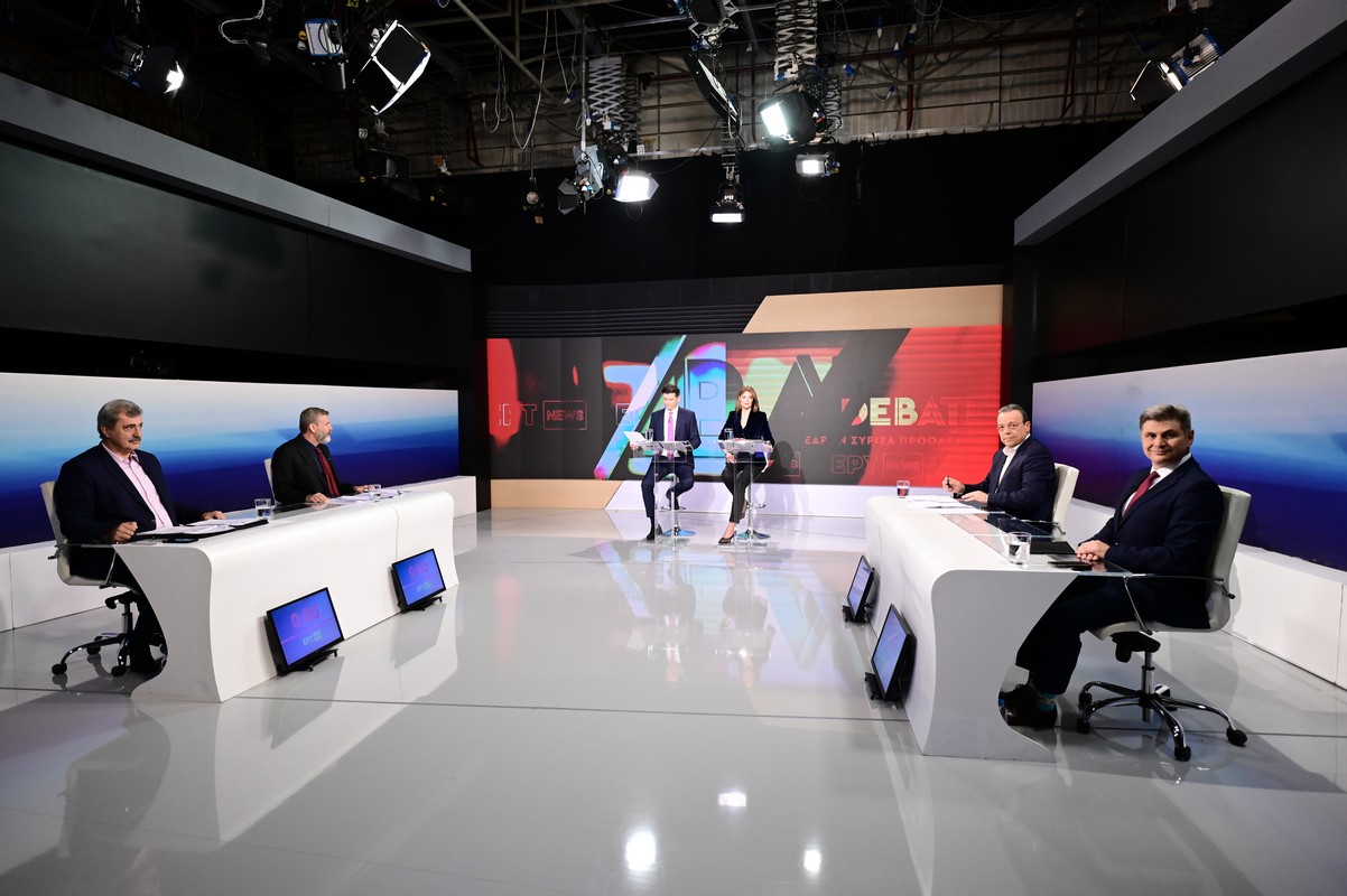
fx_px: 748
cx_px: 674
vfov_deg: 61.9
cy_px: 448
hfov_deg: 84.0
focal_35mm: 20
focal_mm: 20
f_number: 2
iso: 1000
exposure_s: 1/800
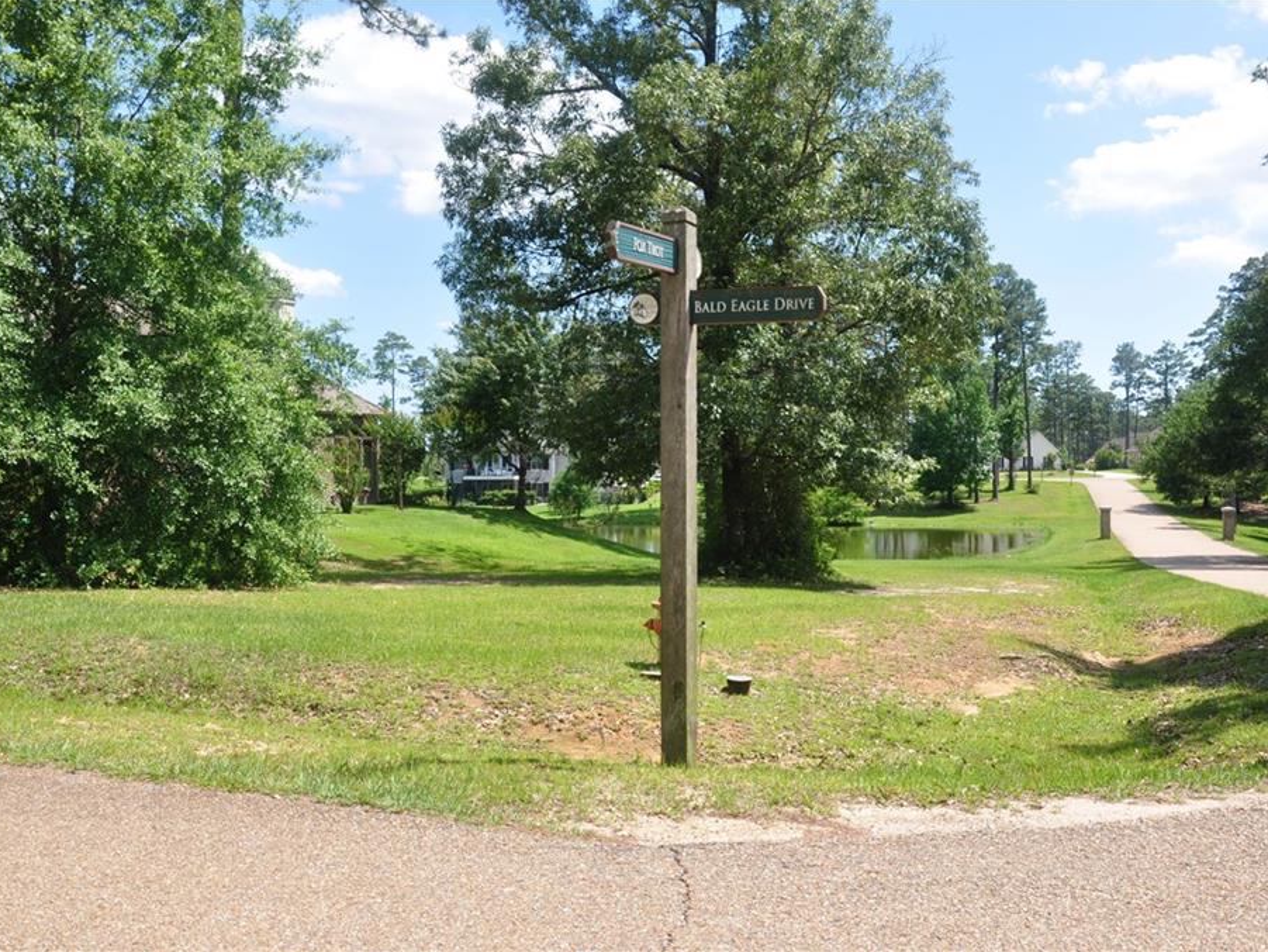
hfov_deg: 51.3
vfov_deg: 39.7
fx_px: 1319
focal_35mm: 36
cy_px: 475
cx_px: 639
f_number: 10
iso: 200
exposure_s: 1/200
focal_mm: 22
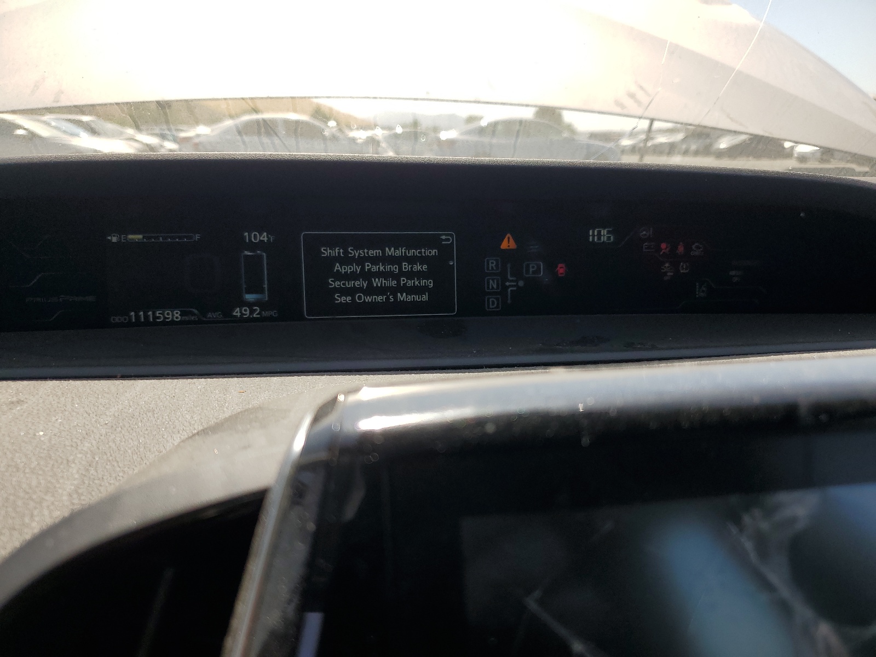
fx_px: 658
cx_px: 438
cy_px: 328
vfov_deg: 53.1
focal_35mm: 26
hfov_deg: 67.3
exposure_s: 1/1667
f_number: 1.5
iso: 50
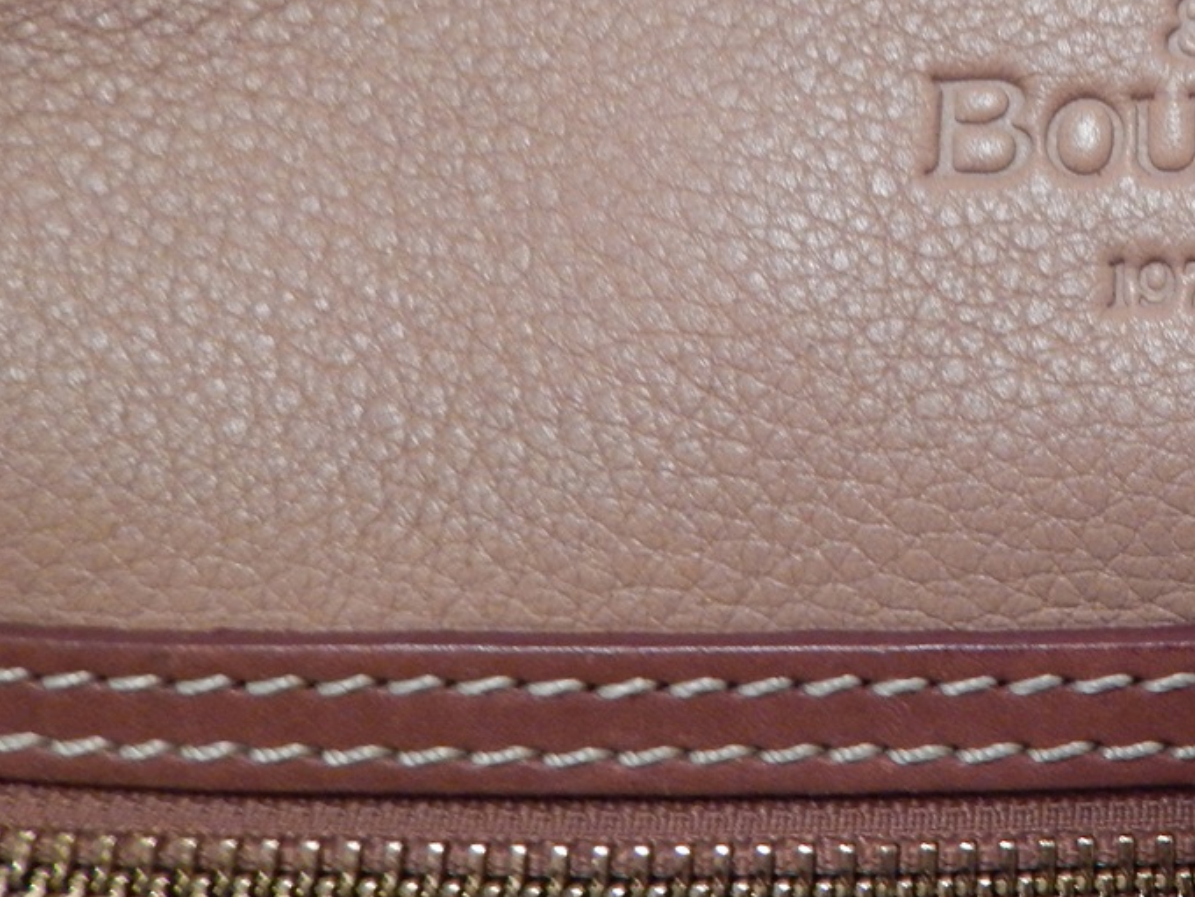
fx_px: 1554
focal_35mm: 45
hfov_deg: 38.0
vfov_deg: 31.9
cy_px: 281
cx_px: 1159
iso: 400
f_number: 3
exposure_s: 1/13
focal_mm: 4
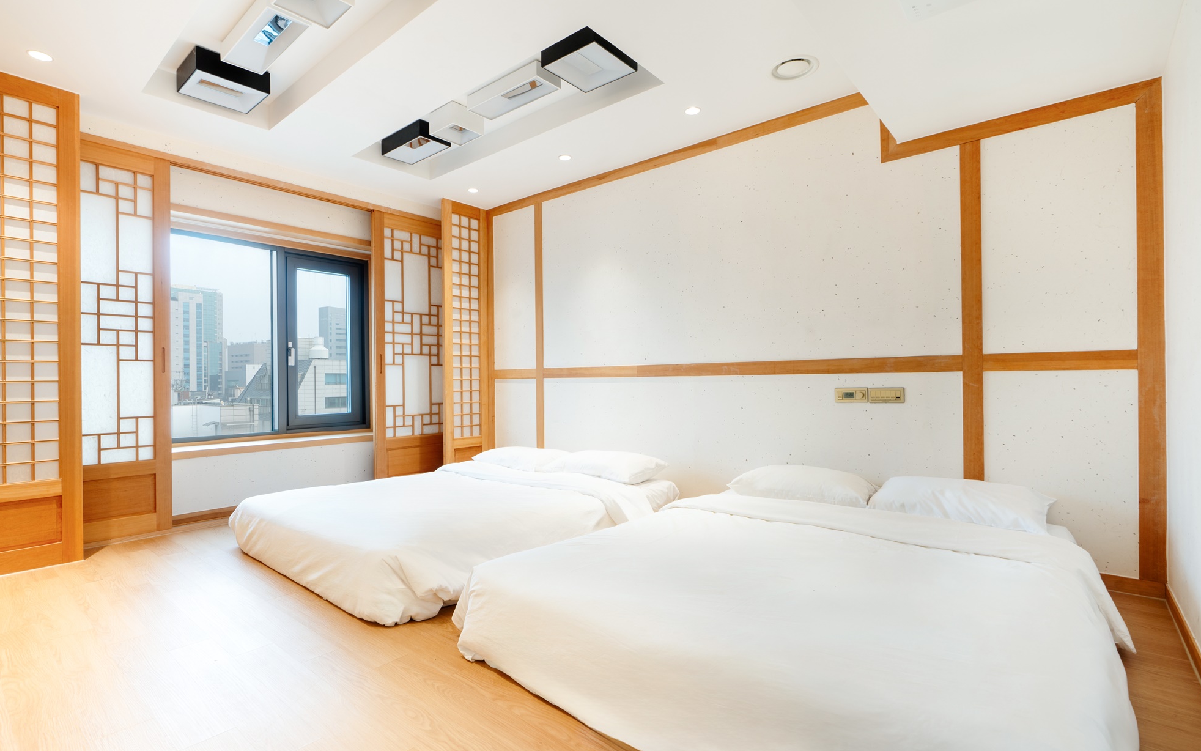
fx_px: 556
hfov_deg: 94.3
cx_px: 580
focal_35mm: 17
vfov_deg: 68.0
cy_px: 378
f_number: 10
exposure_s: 1/1.25
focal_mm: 16
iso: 100
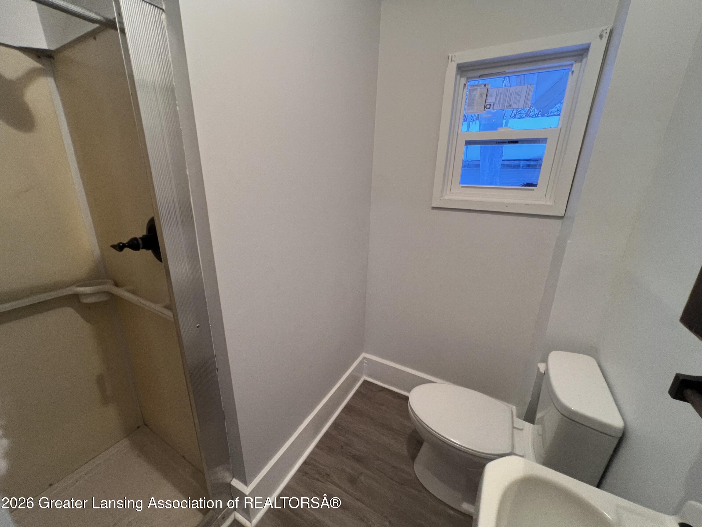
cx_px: 351
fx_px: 264
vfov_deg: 89.9
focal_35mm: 13
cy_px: 264
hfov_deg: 106.2
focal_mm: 1.57
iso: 200
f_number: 1.8
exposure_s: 1/60
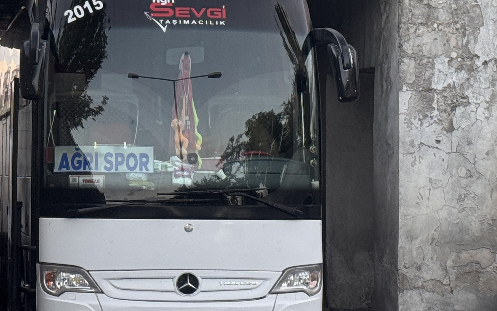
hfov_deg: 15.1
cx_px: 239
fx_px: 1869
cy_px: 147
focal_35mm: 138
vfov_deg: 9.5
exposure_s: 1/60
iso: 100
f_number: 1.78
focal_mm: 6.76
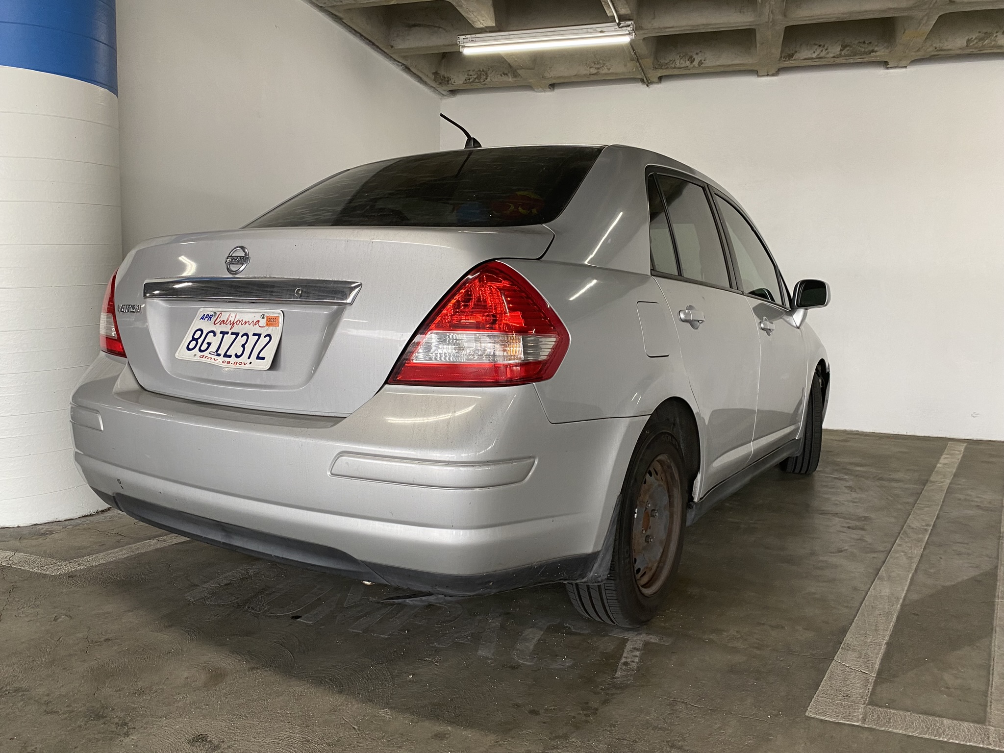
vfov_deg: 53.1
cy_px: 376
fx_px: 754
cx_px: 502
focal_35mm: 26
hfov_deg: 67.3
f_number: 1.8
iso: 80
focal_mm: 4.25
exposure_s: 1/60
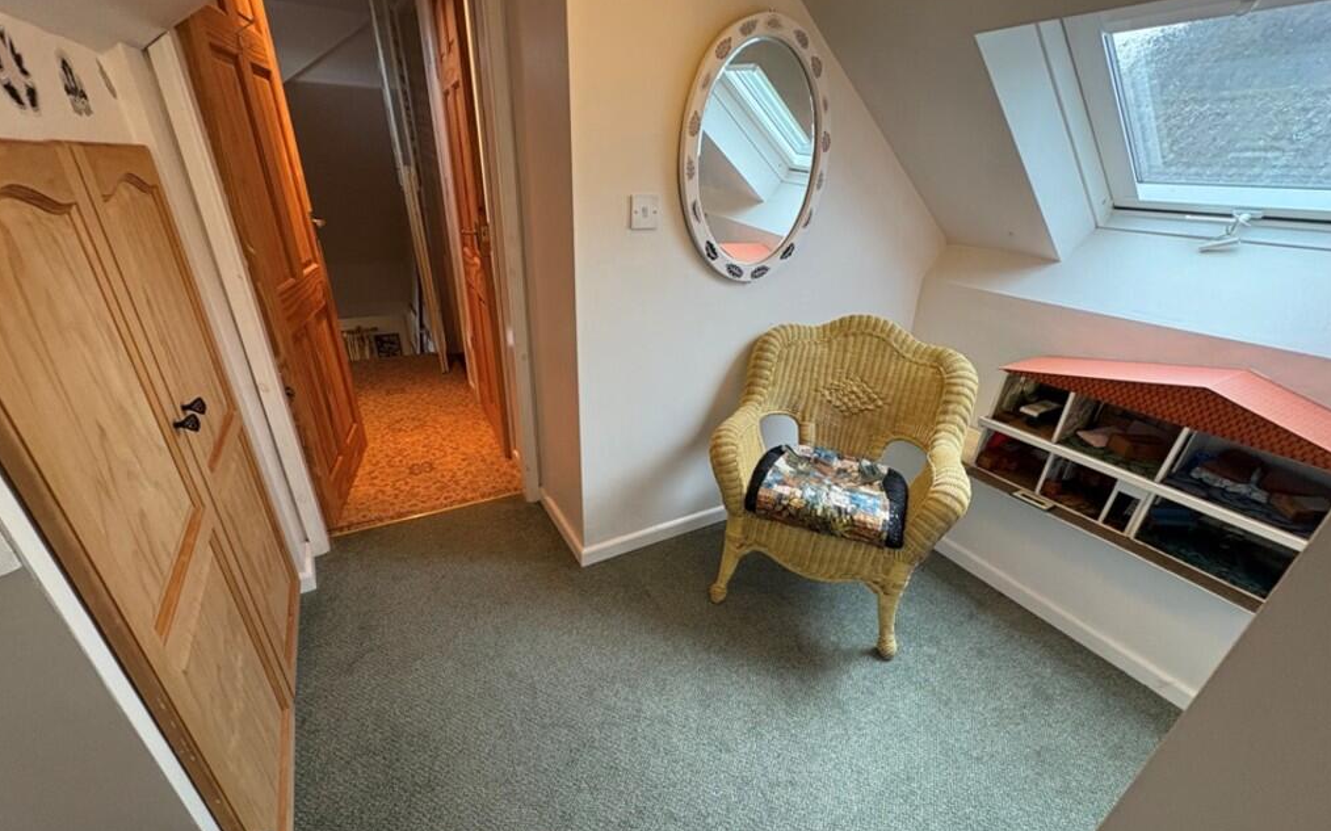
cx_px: 663
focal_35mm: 15
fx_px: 544
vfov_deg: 74.6
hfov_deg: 101.5
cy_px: 447
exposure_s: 1/50
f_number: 2.2
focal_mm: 2.22
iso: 200
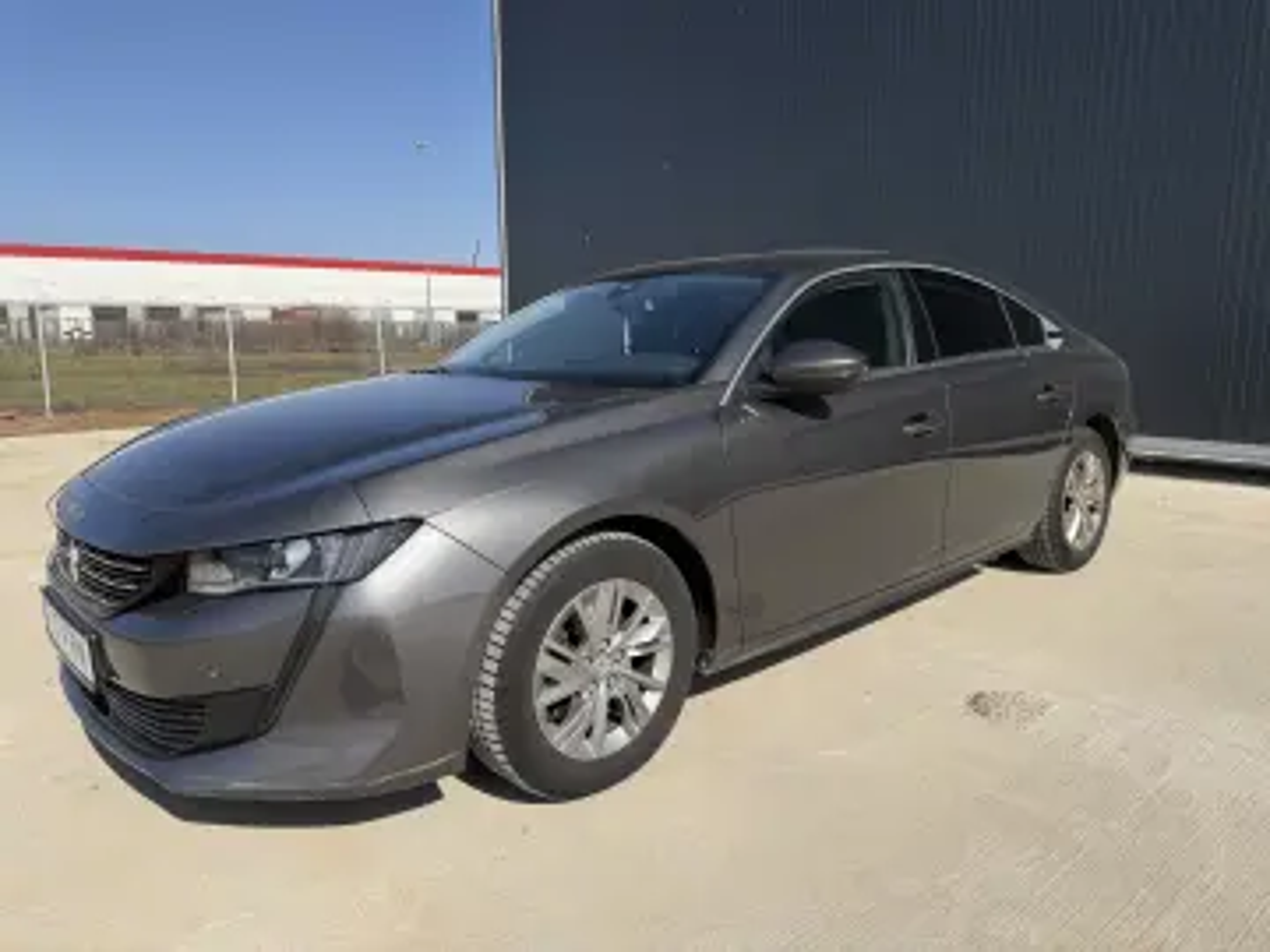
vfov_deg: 56.8
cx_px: 635
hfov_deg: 71.6
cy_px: 476
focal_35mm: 24
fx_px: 881
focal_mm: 6.76
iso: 80
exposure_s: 1/5319
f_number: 1.78
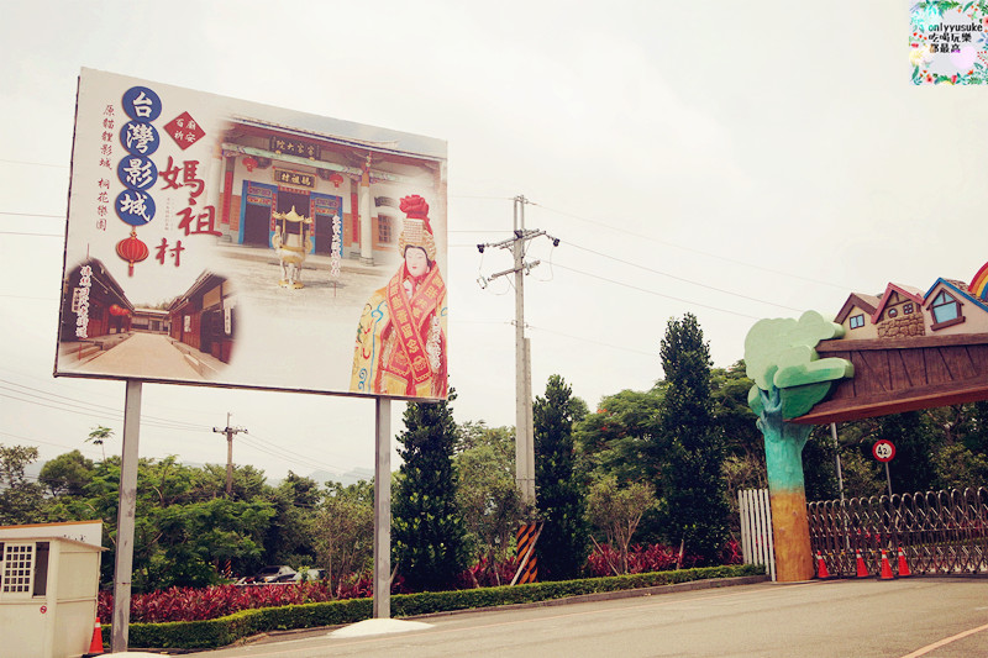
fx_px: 1015
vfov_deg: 35.9
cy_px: 329
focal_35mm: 37
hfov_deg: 51.9
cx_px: 494
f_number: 5.6
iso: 160
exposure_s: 1/800
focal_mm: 14
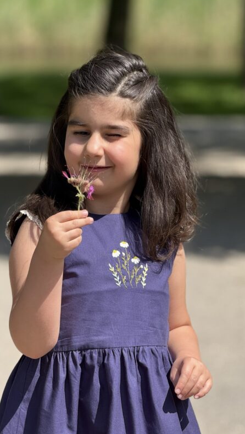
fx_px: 1523
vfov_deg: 16.3
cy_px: 216
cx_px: 121
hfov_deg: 9.2
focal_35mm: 132
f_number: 2.8
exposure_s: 1/926
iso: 64
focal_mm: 15.66
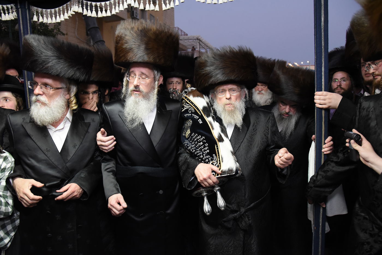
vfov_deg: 53.1
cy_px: 128
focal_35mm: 24
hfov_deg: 73.8
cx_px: 191
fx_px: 255
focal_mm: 24
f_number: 5
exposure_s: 1/125
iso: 4000
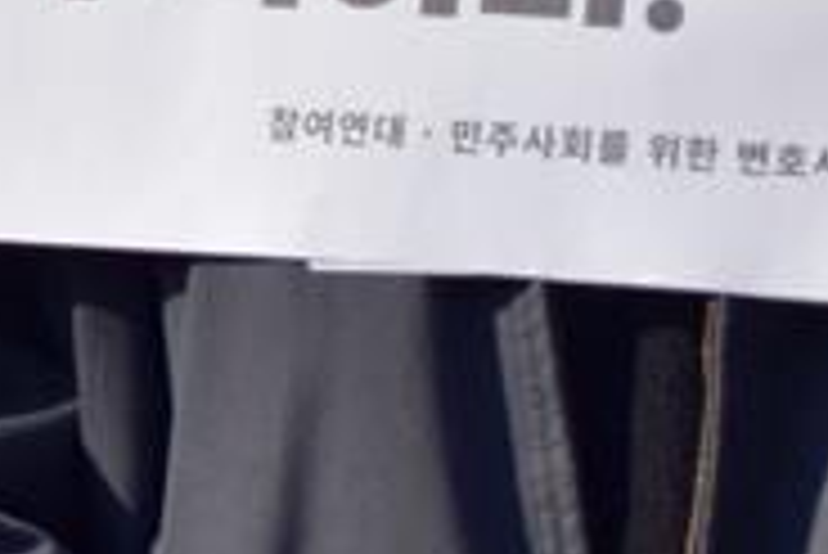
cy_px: 38
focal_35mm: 433
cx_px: -1404
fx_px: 9967
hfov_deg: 4.6
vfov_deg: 3.2
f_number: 5
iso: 100
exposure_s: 1/1250
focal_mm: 52
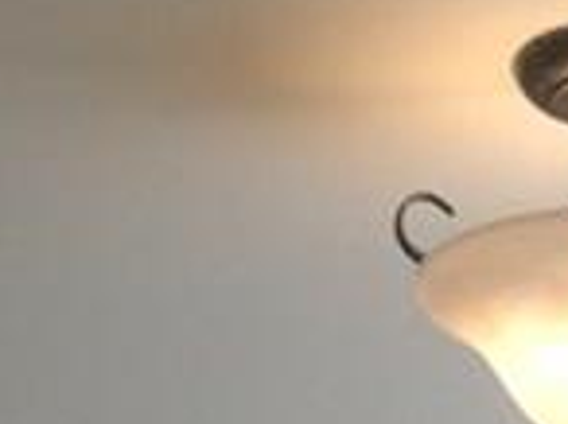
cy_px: 1396
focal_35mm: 232
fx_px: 3801
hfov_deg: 8.5
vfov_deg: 5.8
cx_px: 619
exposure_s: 1/115
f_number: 2.4
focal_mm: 3.3
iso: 25
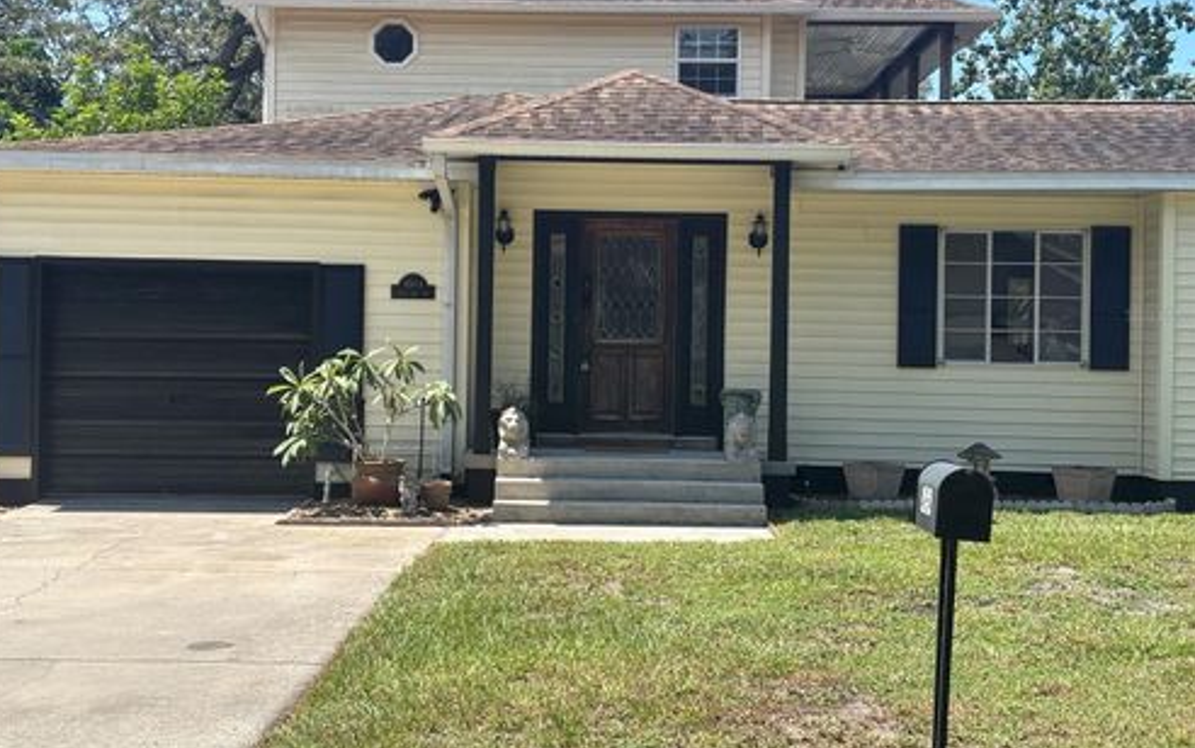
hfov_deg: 36.3
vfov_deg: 23.1
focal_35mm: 56
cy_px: 314
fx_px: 1825
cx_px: 590
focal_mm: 5.96
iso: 32
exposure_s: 1/1479
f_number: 1.6
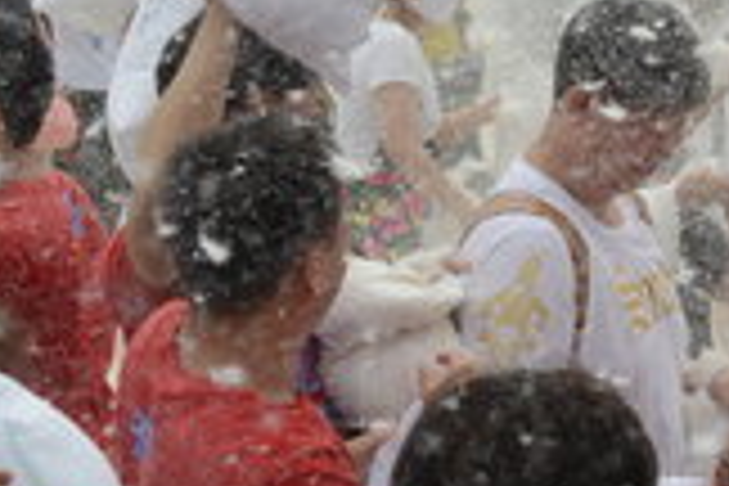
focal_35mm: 130
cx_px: 1269
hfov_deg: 14.1
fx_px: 2632
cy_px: 189
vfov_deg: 10.5
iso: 200
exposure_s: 1/1600
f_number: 5
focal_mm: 35
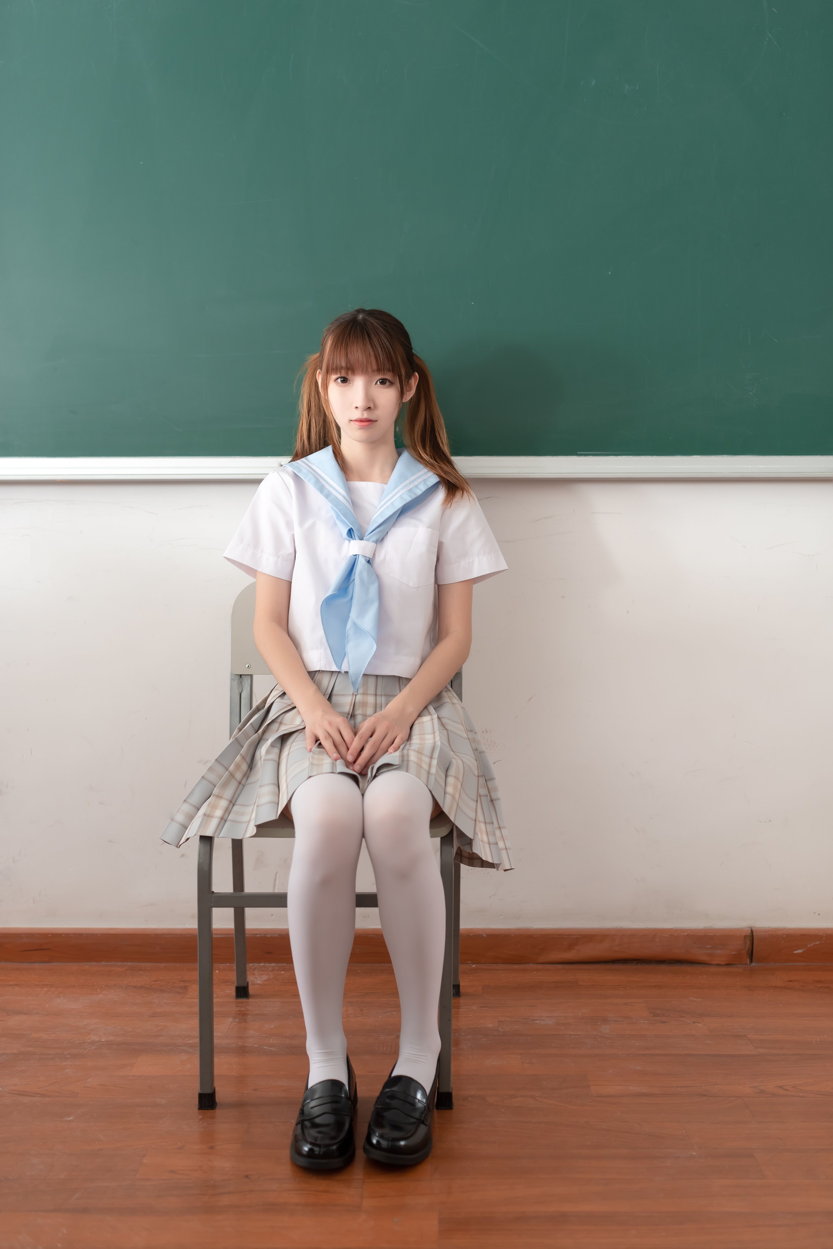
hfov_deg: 37.9
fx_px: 1214
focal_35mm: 35
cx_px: 416
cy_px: 624
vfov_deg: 54.4
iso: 400
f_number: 2.2
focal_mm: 35
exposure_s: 1/125
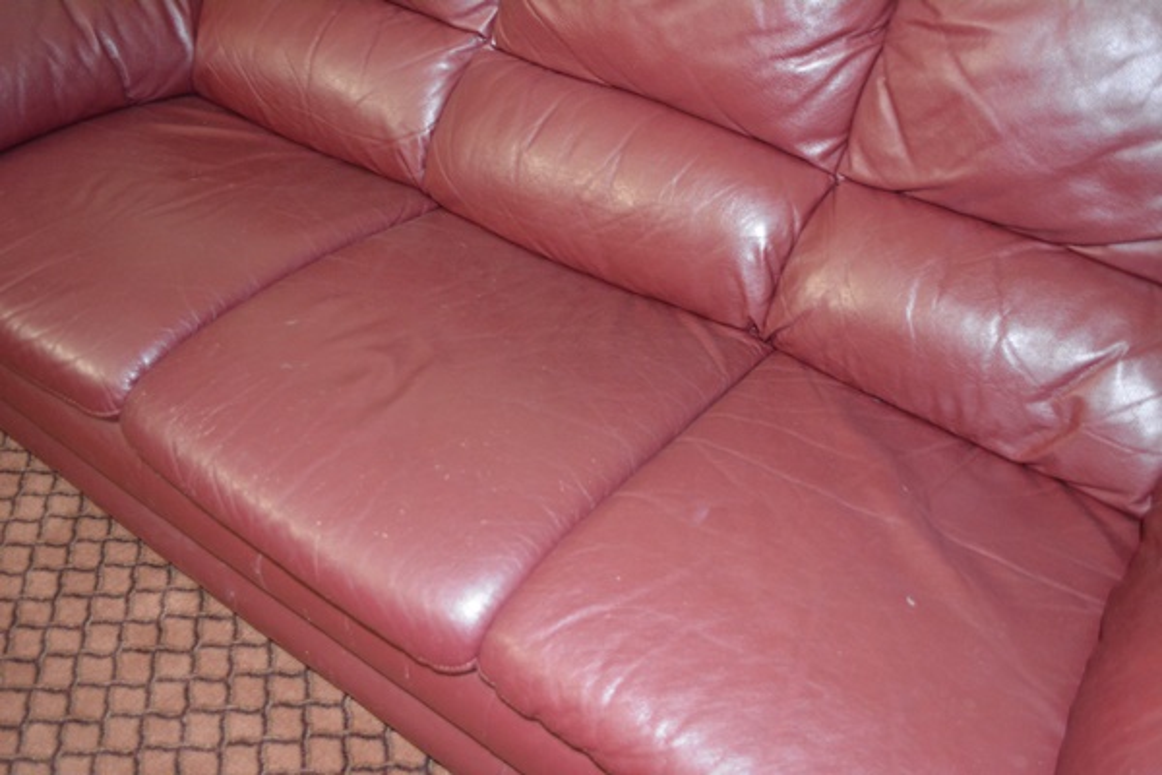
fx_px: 1065
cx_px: 581
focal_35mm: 33
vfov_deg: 40.0
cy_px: 388
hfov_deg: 57.2
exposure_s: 1/60
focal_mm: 22
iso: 3200
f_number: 4
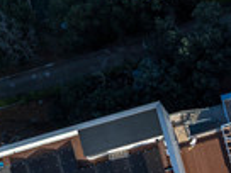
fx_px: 440
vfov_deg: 20.3
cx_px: 251
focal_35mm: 66
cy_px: 229
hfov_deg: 27.1
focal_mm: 12.3
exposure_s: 1/60
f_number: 4.5
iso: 100
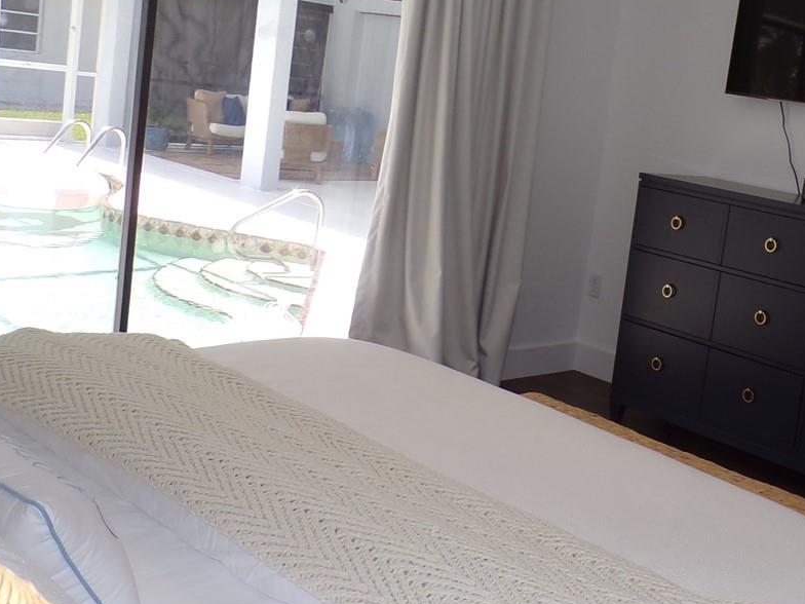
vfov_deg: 29.4
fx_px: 1140
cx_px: 663
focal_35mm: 49
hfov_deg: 37.3
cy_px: 181
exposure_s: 1/60
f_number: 4.3
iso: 94
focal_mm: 4.3
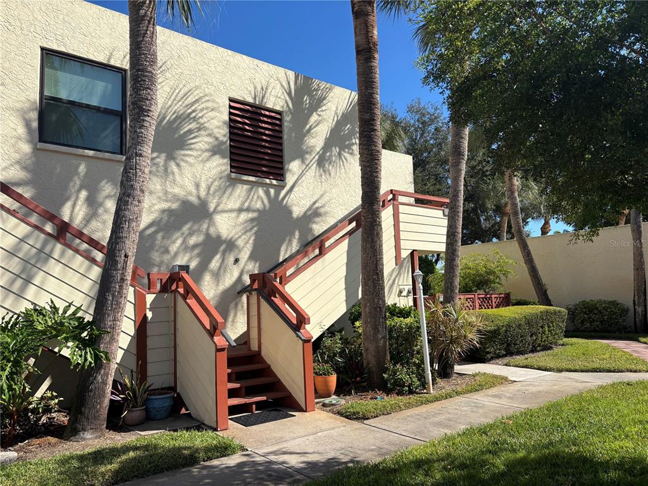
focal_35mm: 26
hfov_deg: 67.3
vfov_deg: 53.1
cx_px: 324
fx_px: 487
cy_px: 243
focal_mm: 5.96
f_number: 1.6
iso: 50
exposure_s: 1/3534
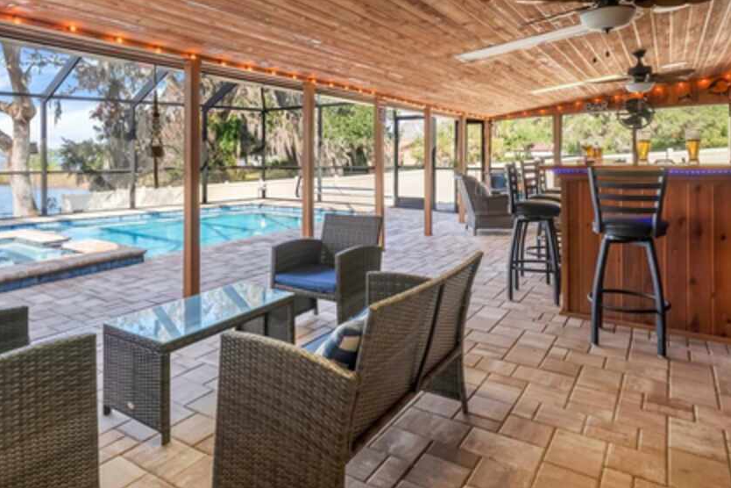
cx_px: 321
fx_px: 490
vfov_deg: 51.8
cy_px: 161
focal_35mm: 24
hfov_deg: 73.1
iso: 250
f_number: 9
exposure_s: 1/3
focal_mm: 10.5
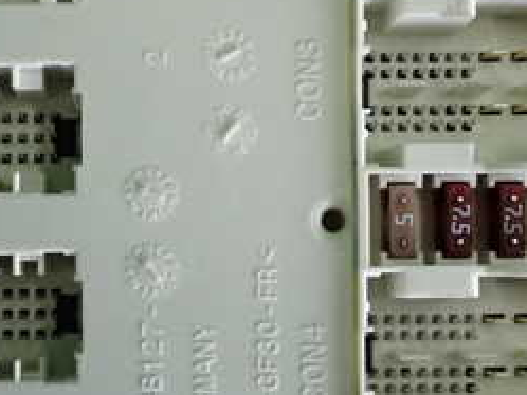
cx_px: 201
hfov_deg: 18.5
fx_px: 1615
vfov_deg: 14.0
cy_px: 224
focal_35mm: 106
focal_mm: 7.84
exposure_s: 1/125
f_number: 2.9
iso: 320
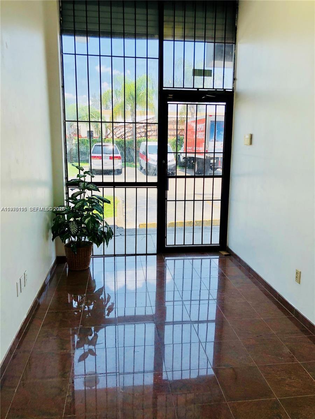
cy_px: 210
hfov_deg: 49.7
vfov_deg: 63.4
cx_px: 158
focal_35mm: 28
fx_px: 340
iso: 20
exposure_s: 1/704
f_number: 1.8
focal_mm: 4
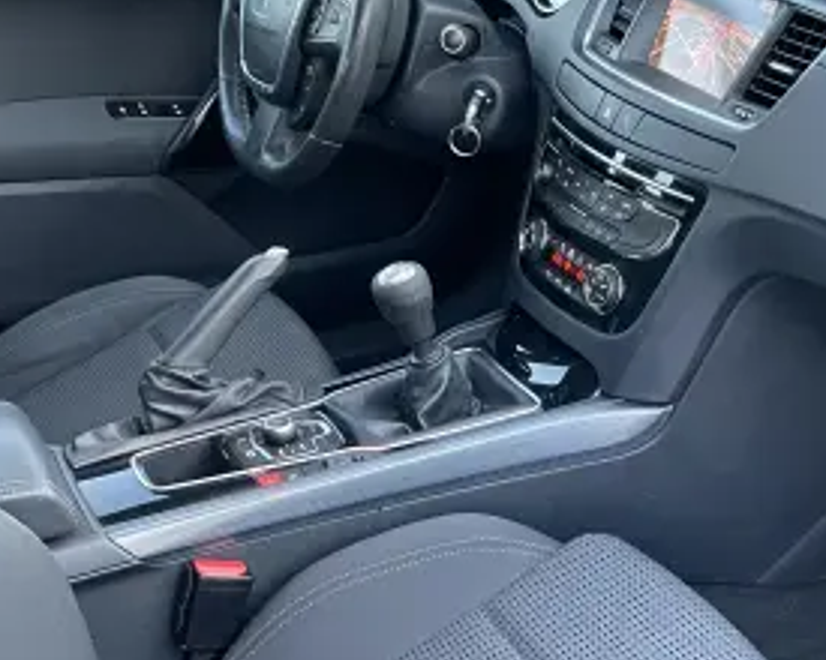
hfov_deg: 31.5
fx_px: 1442
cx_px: 607
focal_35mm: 59
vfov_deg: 25.4
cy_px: 525
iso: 320
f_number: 1.6
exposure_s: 1/60
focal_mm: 4.2
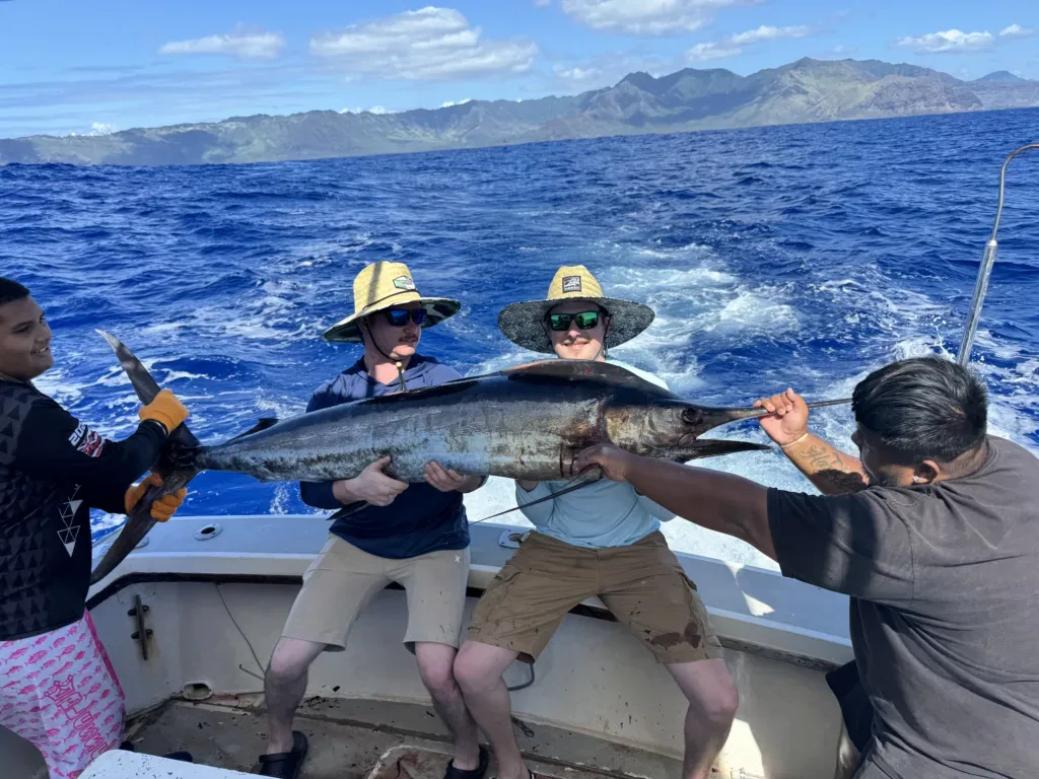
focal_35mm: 24
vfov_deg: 56.8
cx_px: 520
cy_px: 390
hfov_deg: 71.6
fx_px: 720
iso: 80
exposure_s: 1/2331
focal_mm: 6.76
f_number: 1.78
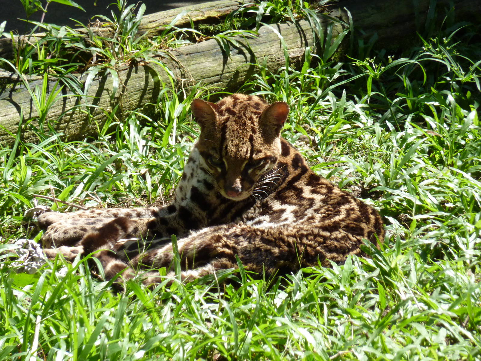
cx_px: 240
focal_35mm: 300
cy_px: 180
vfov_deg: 5.0
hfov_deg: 6.6
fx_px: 4169
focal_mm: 49.2
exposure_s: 1/250
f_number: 4.9
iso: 160
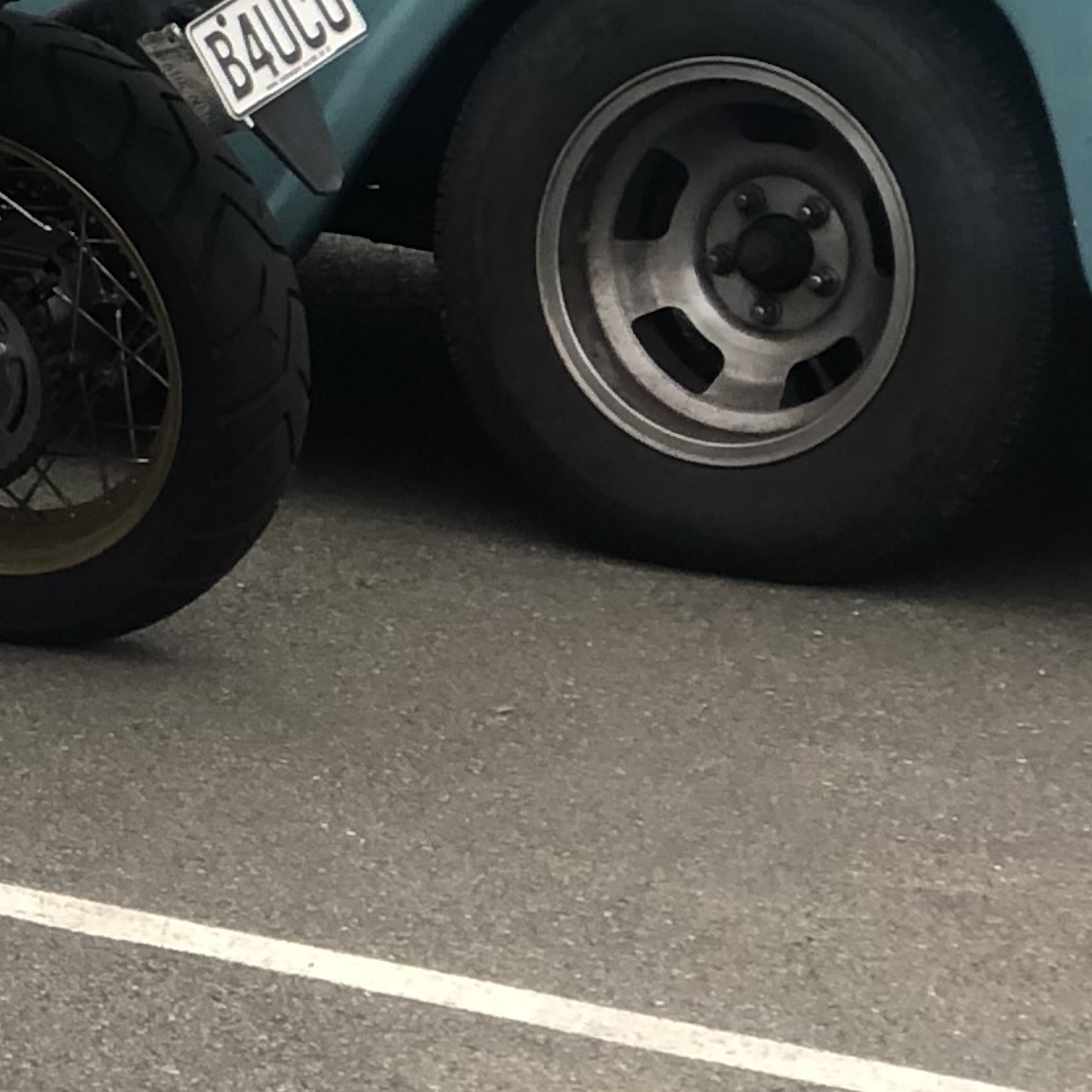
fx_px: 8708
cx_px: -1008
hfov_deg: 7.0
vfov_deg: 7.2
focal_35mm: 244
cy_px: 130
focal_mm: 6.6
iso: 20
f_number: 2.8
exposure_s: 1/40
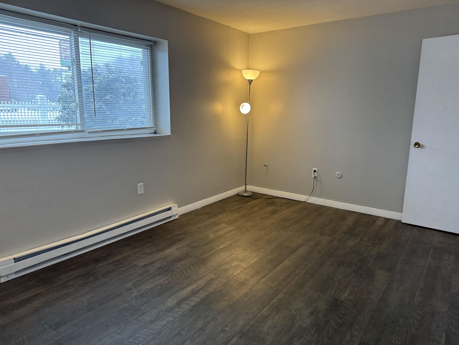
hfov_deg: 71.6
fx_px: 318
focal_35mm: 24
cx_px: 230
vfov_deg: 56.8
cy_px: 172
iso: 200
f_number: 1.78
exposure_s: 1/120
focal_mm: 6.76
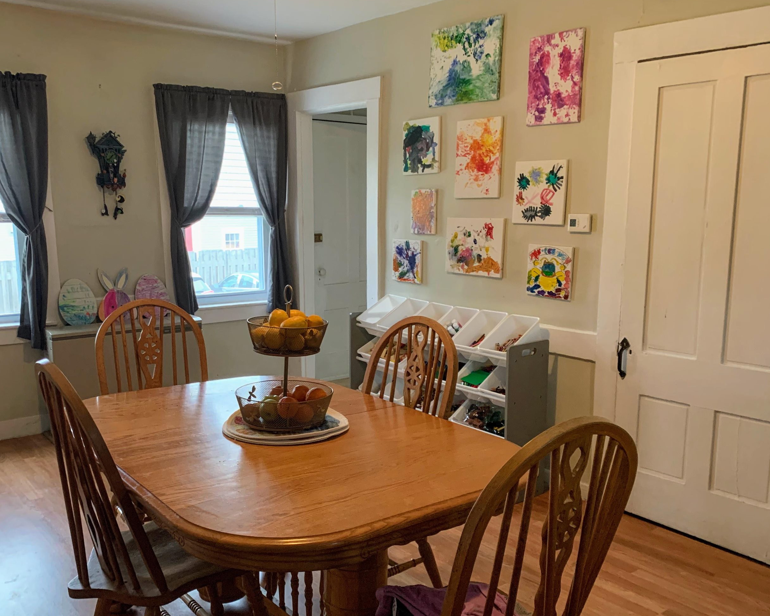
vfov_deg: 45.7
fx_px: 729
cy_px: 340
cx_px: 375
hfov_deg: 55.7
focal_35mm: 32
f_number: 1.8
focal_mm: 4.25
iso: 400
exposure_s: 1/40
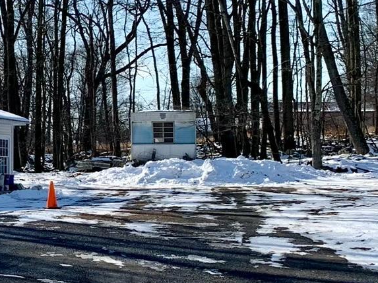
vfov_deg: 15.9
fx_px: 1015
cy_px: 131
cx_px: -197
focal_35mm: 93
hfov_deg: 18.6
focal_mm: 4.25
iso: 25
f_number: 1.8
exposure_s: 1/2545
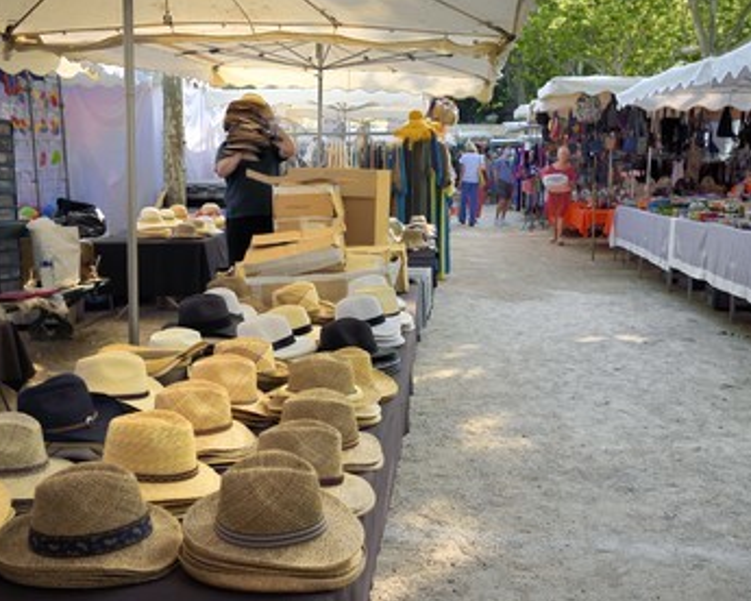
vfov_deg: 37.3
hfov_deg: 45.8
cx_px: 354
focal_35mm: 40
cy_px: 298
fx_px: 889
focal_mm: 35
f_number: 6.3
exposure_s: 1/320
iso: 200
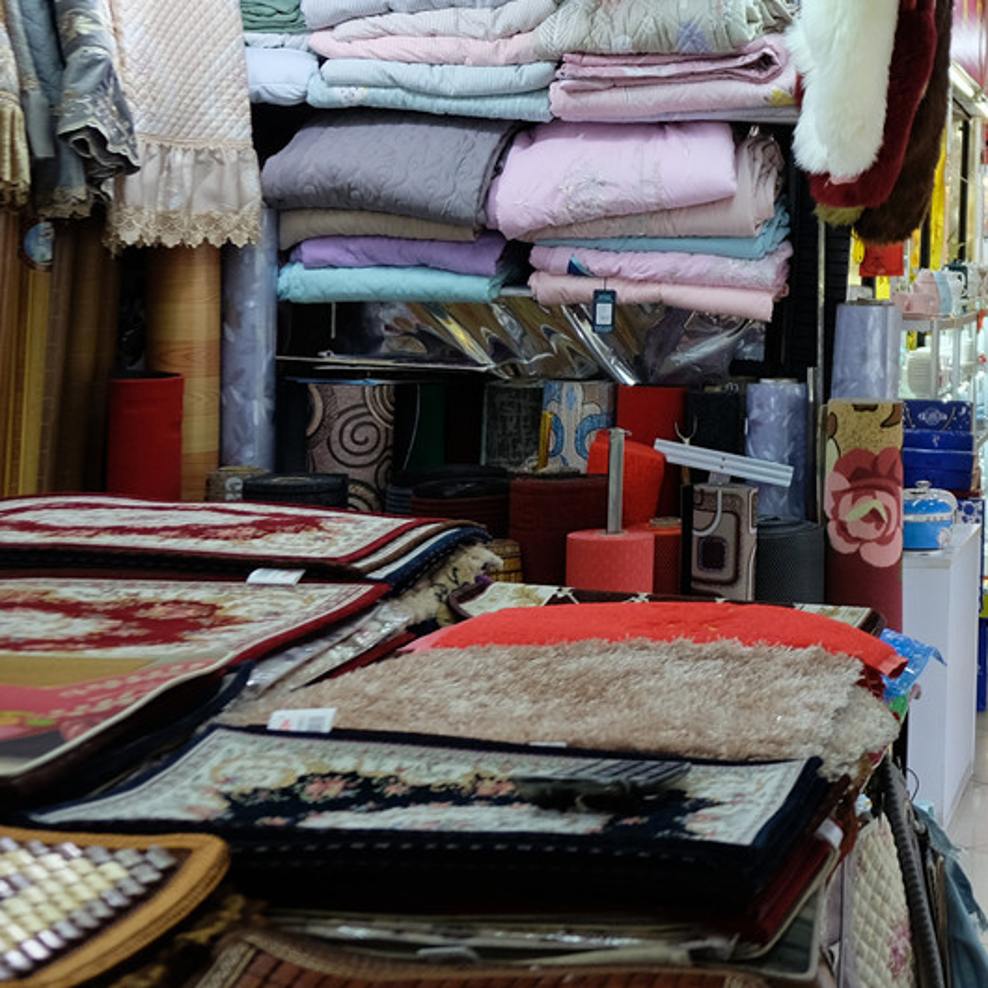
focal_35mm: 65
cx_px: 1316
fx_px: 2099
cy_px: 164
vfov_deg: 25.9
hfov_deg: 23.2
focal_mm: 18
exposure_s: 1/85
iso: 400
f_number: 2.8
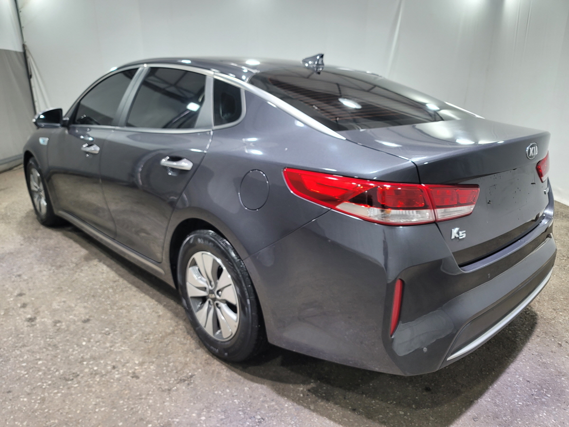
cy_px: 214
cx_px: 284
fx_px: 411
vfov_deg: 54.9
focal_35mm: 25
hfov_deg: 69.4
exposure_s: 1/120
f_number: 1.8
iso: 125
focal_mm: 7
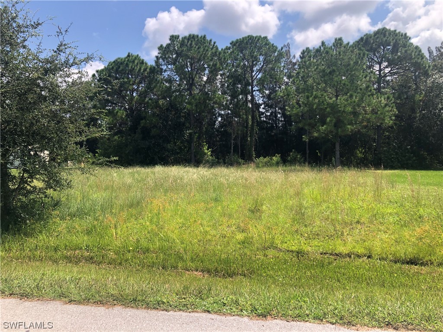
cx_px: 222
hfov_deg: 63.4
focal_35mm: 28
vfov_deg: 49.7
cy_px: 166
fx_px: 358
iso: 20
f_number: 1.8
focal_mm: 3.99
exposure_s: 1/1215
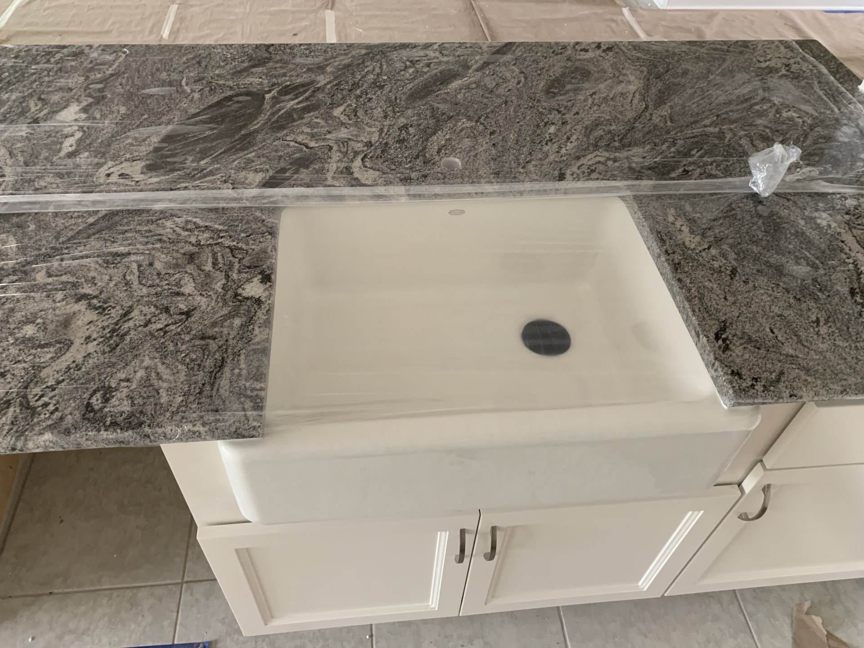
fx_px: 649
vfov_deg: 53.1
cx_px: 432
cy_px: 324
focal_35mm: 26
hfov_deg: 67.3
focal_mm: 4.25
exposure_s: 1/60
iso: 250
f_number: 1.8
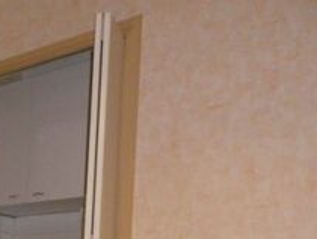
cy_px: 271
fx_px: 733
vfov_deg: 17.7
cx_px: -42
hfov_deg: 22.8
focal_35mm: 80
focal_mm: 6.2
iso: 400
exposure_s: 1/60
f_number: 3.8
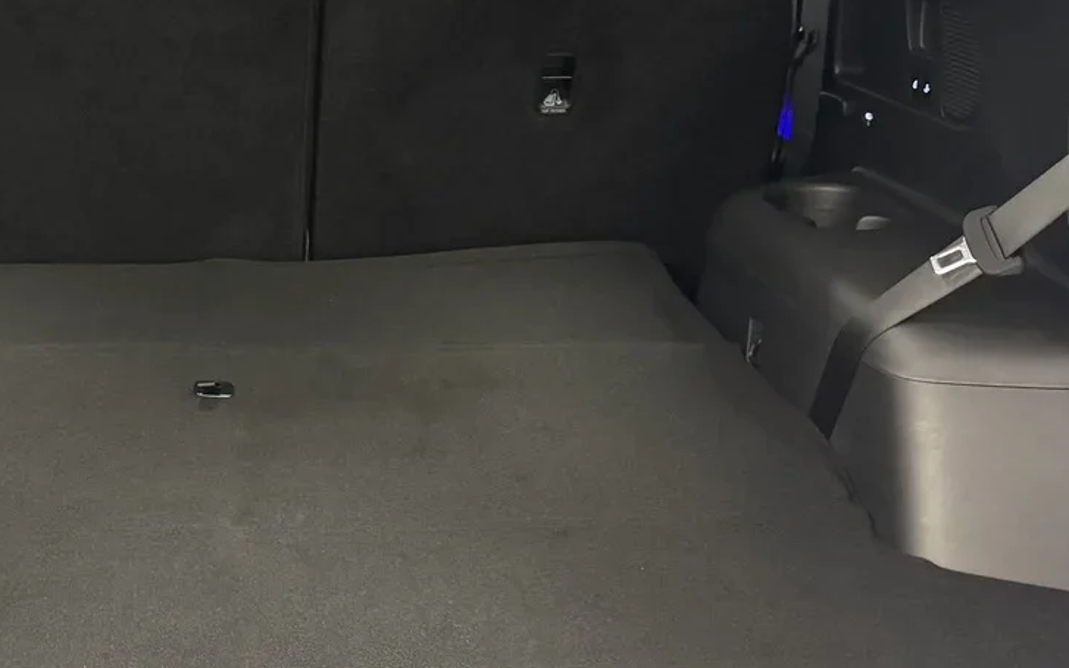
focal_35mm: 56
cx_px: 209
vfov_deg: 23.1
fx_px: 1631
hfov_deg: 35.1
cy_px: 257
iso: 1000
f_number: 1.78
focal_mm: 6.76
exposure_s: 1/40
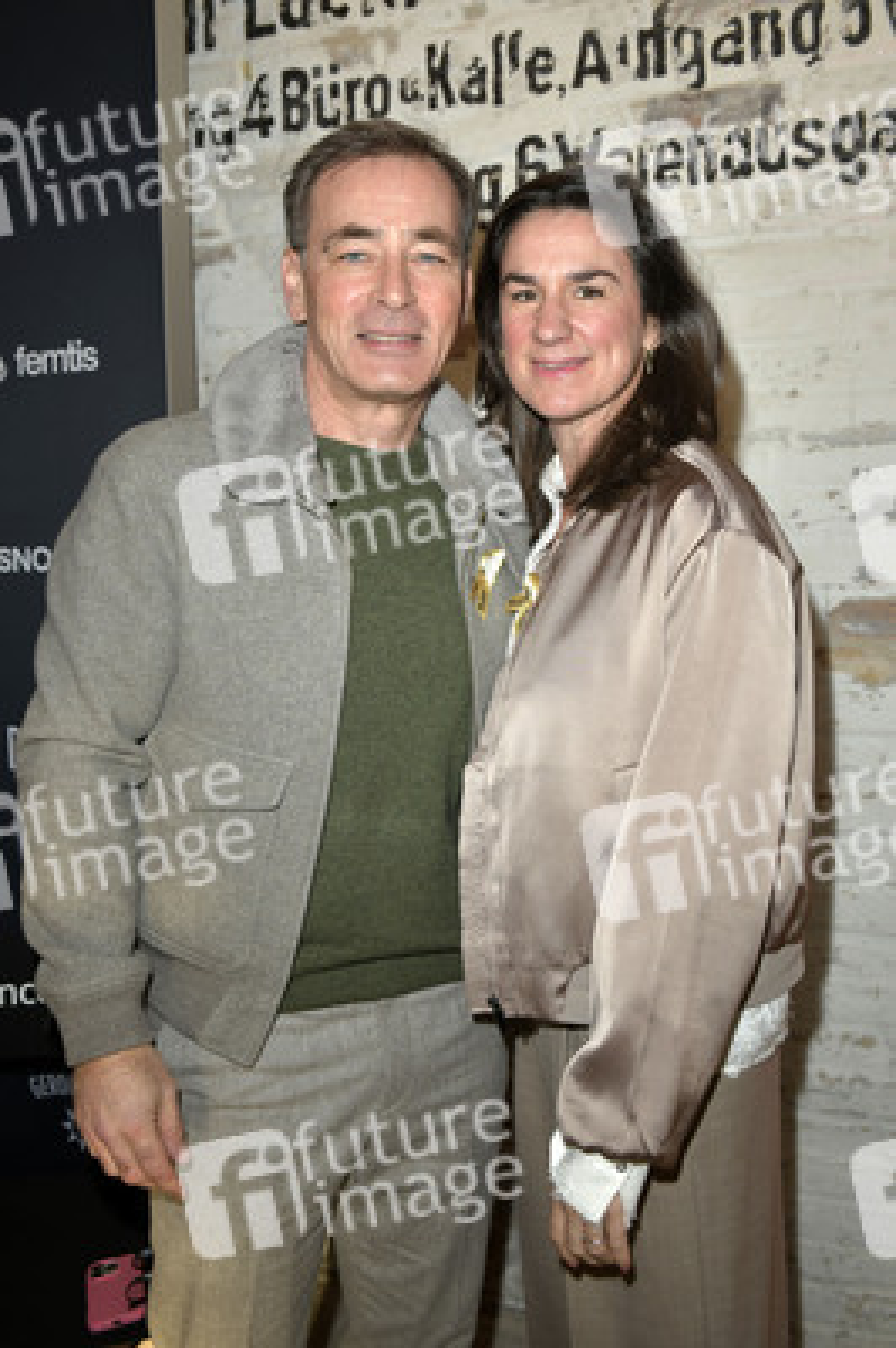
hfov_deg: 41.0
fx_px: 1197
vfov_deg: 58.8
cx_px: 448
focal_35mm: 32
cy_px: 674
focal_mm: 32
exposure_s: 1/200
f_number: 5.6
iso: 500
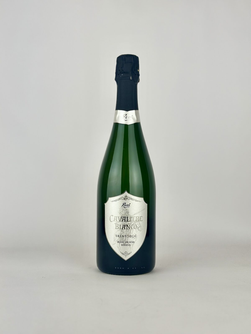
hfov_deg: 30.3
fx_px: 464
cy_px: 167
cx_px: 126
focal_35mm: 48
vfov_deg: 39.7
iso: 80
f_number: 1.78
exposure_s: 1/872
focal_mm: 6.86
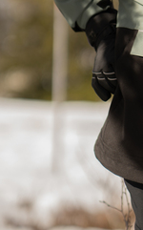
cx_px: 171
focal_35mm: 234
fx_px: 1463
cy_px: -40
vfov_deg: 8.9
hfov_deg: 5.6
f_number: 2.5
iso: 80
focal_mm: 85
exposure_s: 1/2000
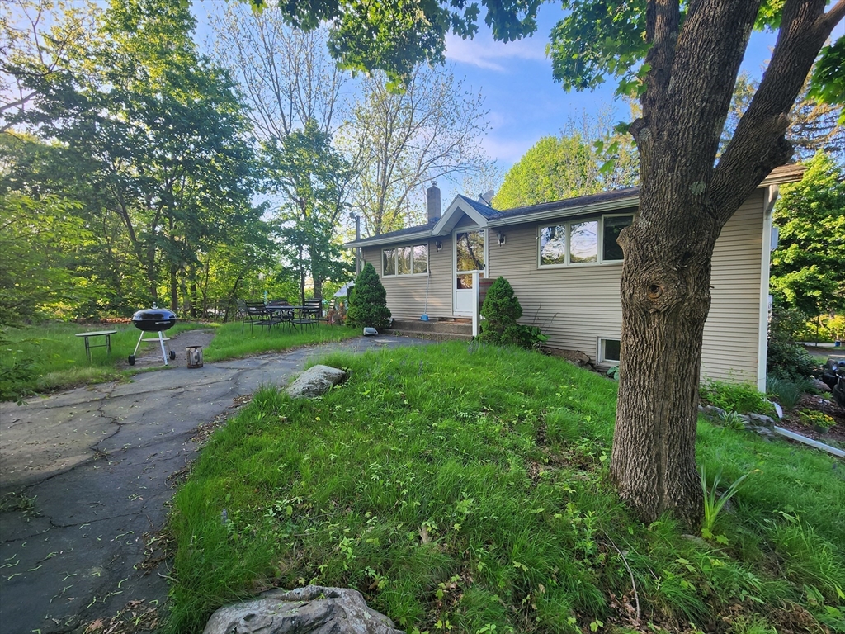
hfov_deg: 106.2
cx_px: 422
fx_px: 317
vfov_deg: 89.9
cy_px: 317
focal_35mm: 13
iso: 50
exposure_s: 1/212
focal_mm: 2.2
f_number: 2.2
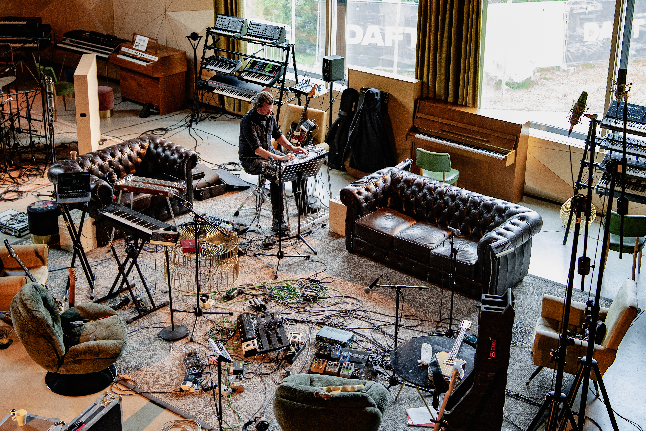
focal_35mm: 55
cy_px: 131
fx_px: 987
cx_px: 344
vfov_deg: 24.4
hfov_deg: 36.2
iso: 1600
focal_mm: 35
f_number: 3.2
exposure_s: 1/250
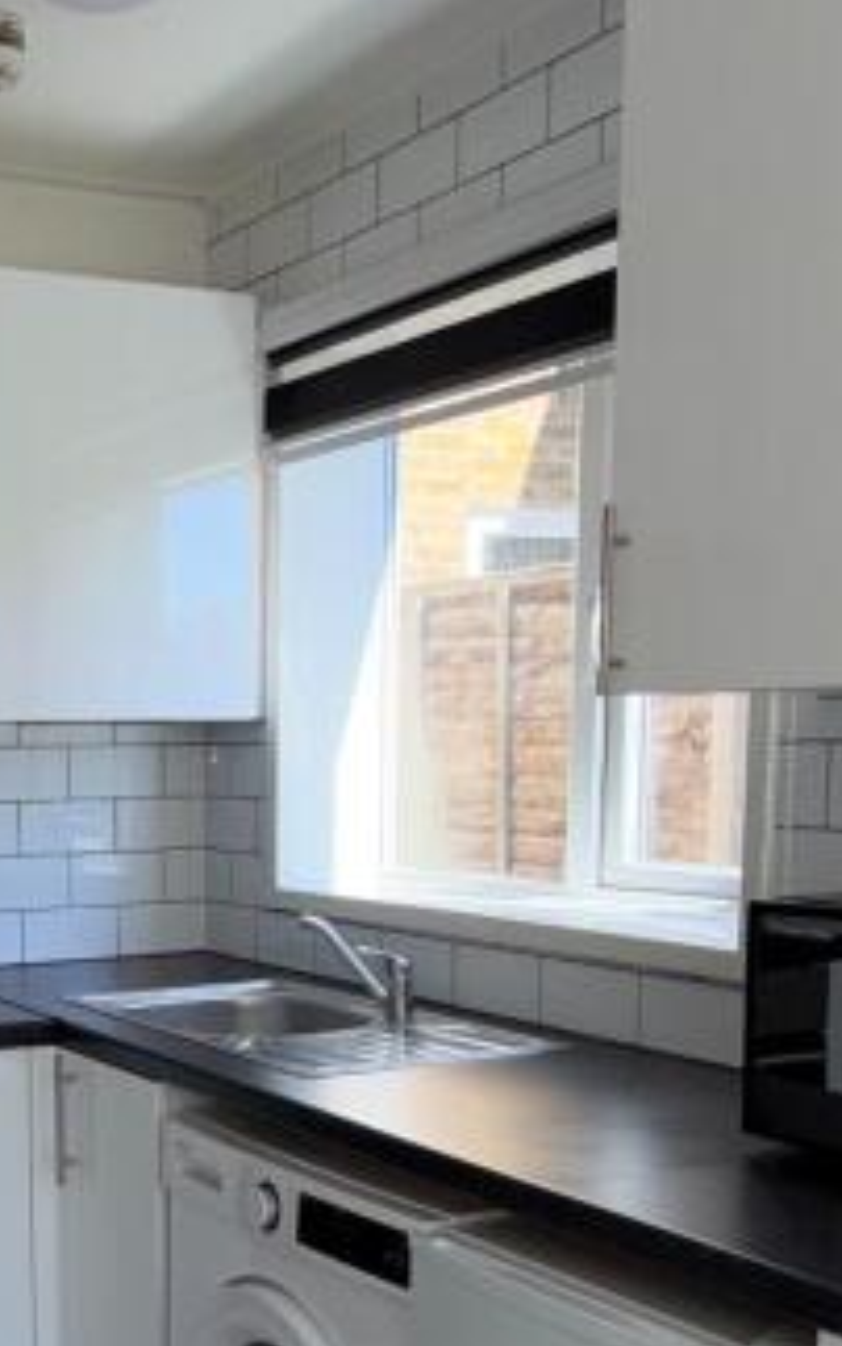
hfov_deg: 26.5
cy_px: 996
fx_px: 1725
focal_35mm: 47
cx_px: 83
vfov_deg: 41.5
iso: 16
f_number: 2.2
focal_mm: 2.22
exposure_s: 1/121
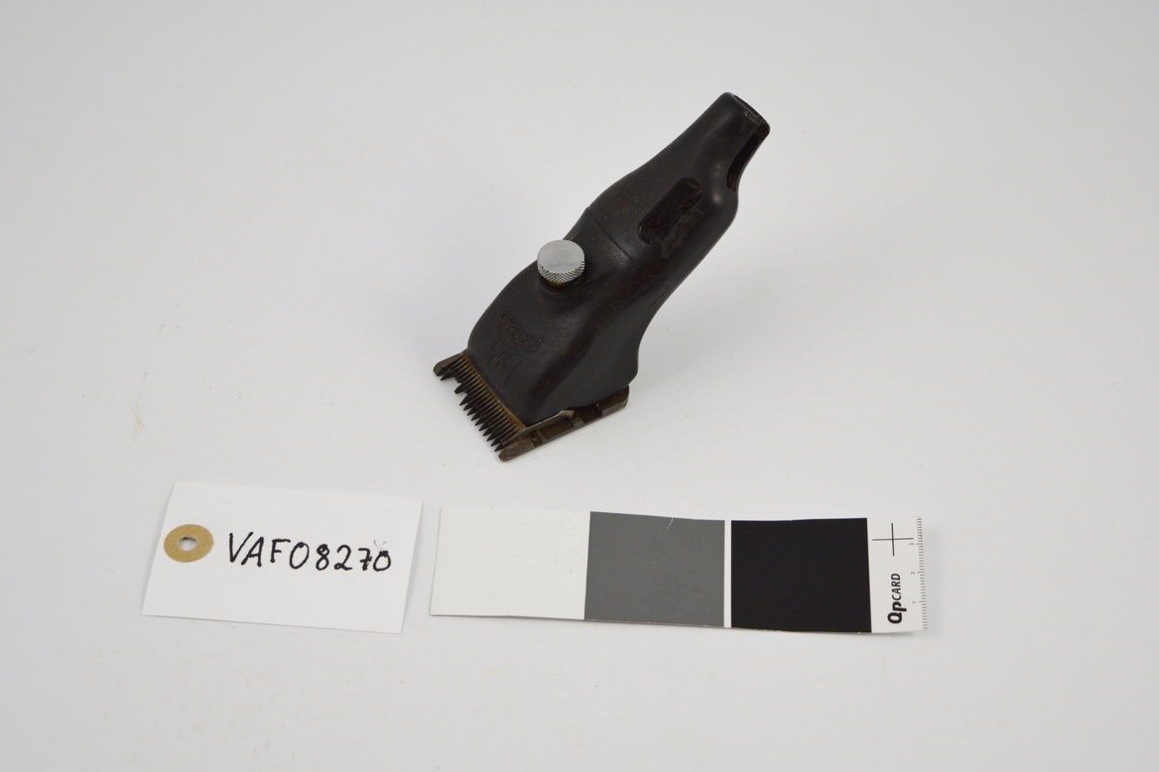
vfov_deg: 18.4
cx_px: 568
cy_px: 376
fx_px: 2382
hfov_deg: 27.4
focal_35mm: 74
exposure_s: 1/125
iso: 400
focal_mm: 48
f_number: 5.3
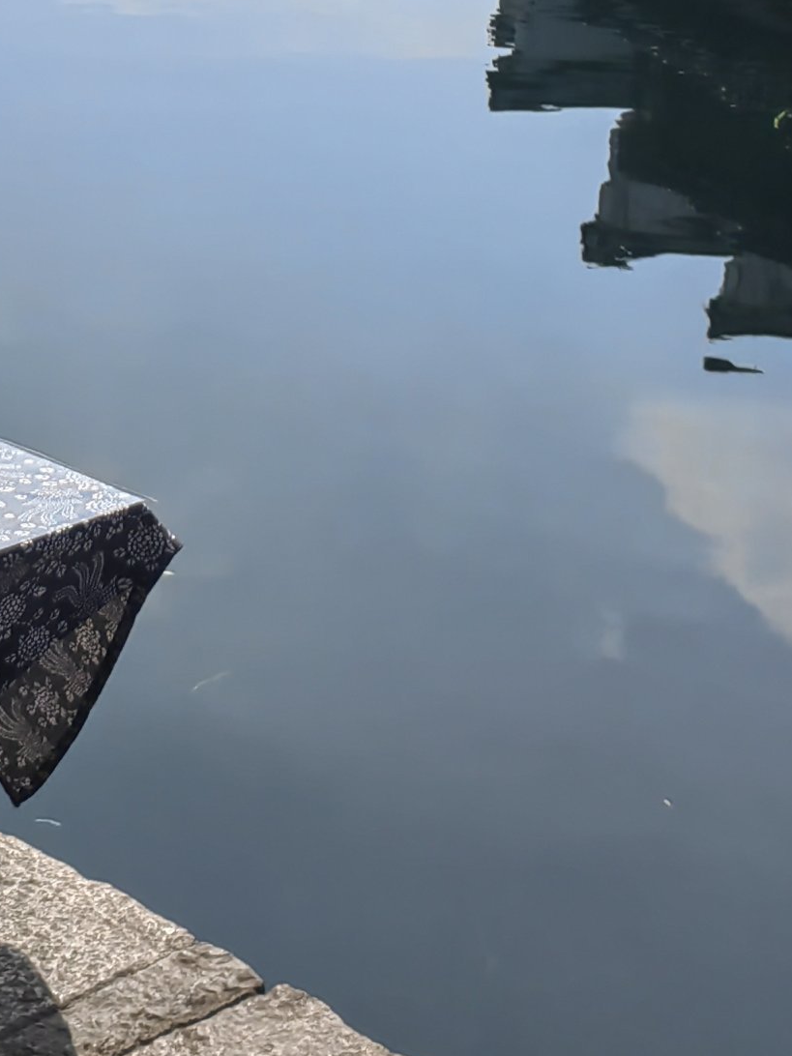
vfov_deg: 20.3
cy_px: -245
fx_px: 2746
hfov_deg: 15.8
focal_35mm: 90
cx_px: -137
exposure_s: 1/10000
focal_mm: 5.54
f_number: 1.8
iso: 50
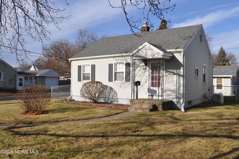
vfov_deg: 39.9
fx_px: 219
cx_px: 120
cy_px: 80
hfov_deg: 57.3
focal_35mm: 33
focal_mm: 22
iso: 200
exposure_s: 1/400
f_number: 10
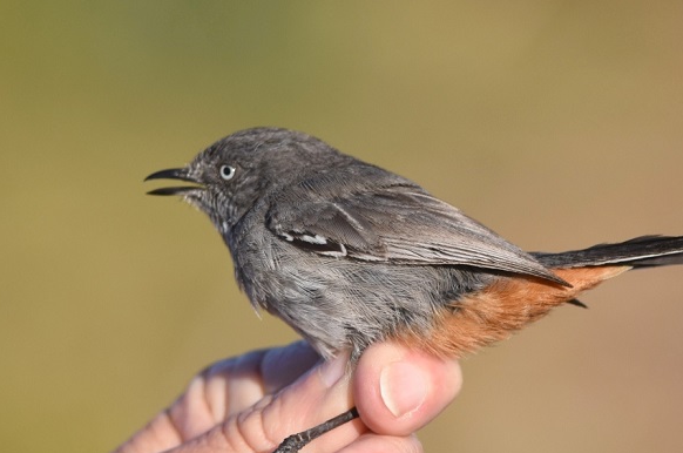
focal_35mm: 541
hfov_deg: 3.8
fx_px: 10247
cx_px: 407
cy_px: 244
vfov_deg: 2.5
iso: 400
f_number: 6.3
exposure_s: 1/2500
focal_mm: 300
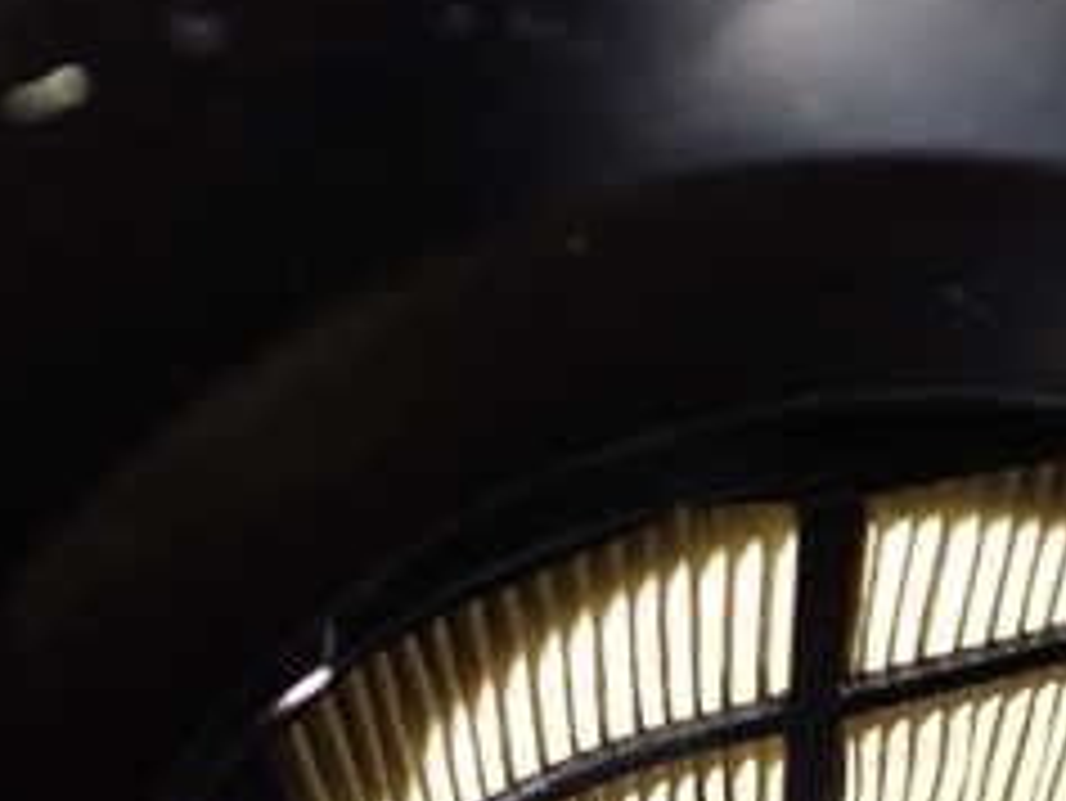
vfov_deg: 19.0
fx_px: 2342
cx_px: 657
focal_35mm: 76
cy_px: 765
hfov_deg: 25.6
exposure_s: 1/20
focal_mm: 5.4
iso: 800
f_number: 2.3
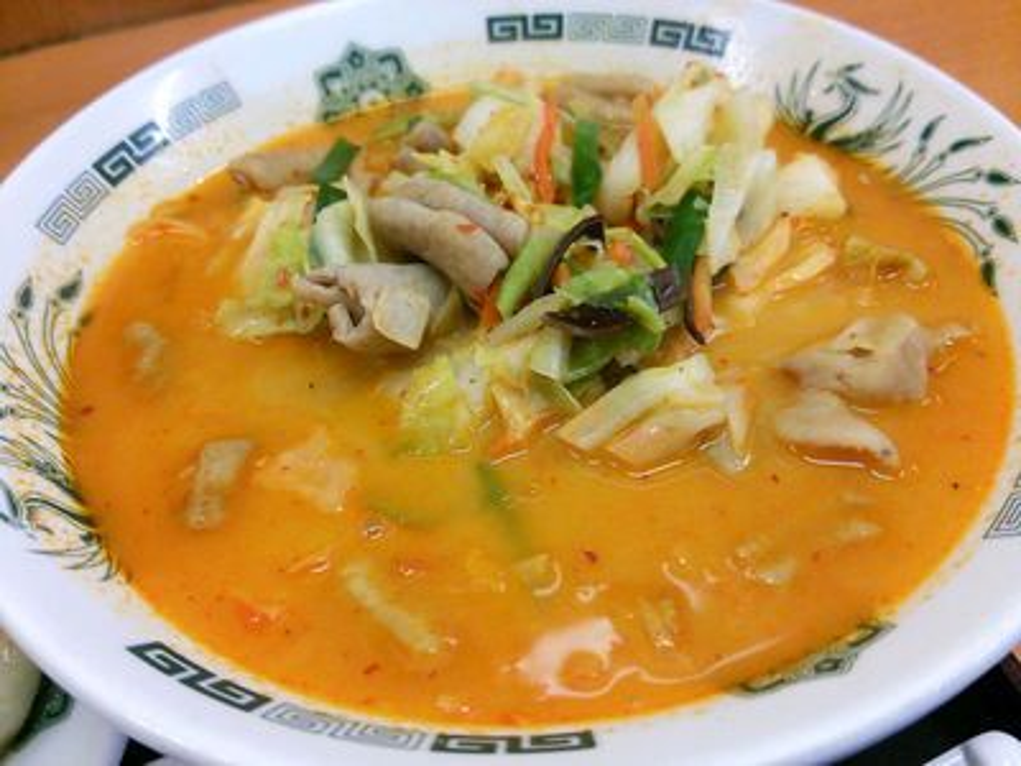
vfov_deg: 46.8
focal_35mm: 30
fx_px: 885
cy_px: 383
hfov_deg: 60.0
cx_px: 510
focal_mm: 4.06
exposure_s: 1/100
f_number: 1.94
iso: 125
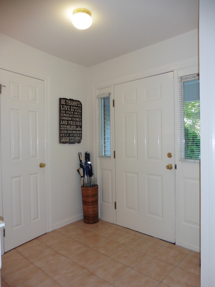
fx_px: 199
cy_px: 144
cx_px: 108
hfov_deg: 56.8
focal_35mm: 24
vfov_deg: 71.6
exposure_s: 1/60
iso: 200
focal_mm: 4.3
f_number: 3.3
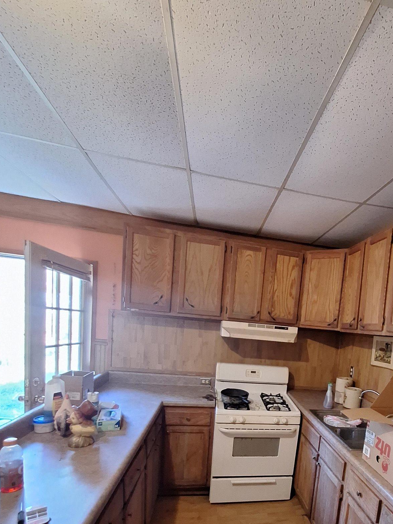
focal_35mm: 19
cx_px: 273
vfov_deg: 80.6
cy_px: 366
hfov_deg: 66.2
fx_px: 288
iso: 500
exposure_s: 1/20
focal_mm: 1.74
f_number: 2.2
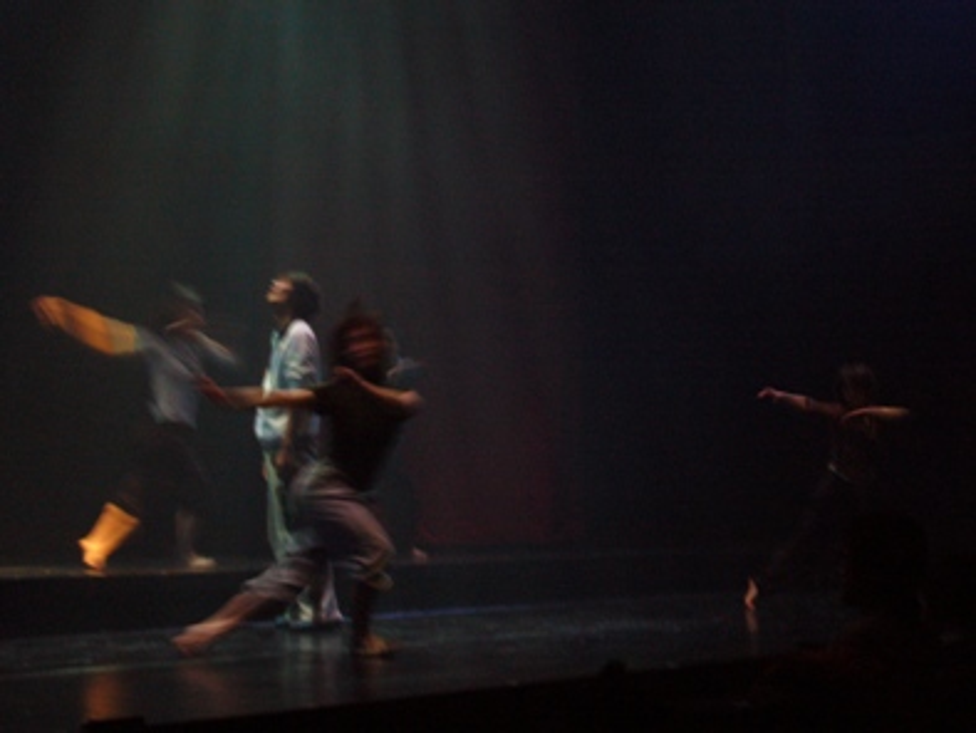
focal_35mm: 79
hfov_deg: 24.7
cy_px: 366
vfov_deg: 18.7
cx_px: 488
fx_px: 2229
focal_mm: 13
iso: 200
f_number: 4.3
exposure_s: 1/8
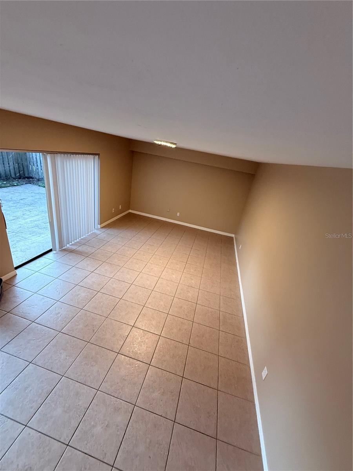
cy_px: 236
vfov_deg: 102.1
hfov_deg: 85.7
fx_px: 190
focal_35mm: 14
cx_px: 176
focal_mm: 2.22
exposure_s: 1/60
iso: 320
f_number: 2.2
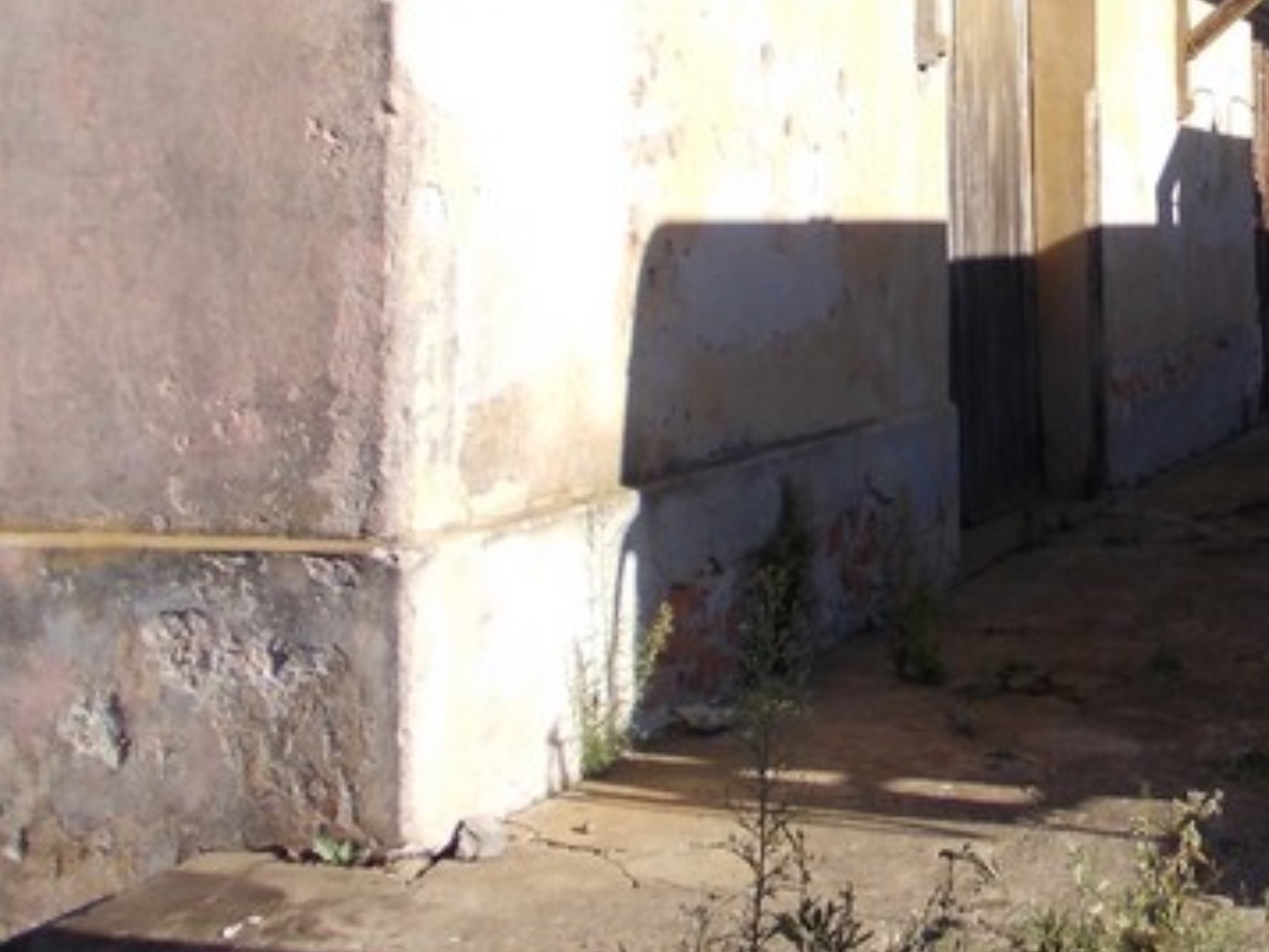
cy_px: 71
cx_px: 1180
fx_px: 2200
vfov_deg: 23.7
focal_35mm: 60
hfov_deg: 30.5
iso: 80
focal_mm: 4
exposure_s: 1/250
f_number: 5.4
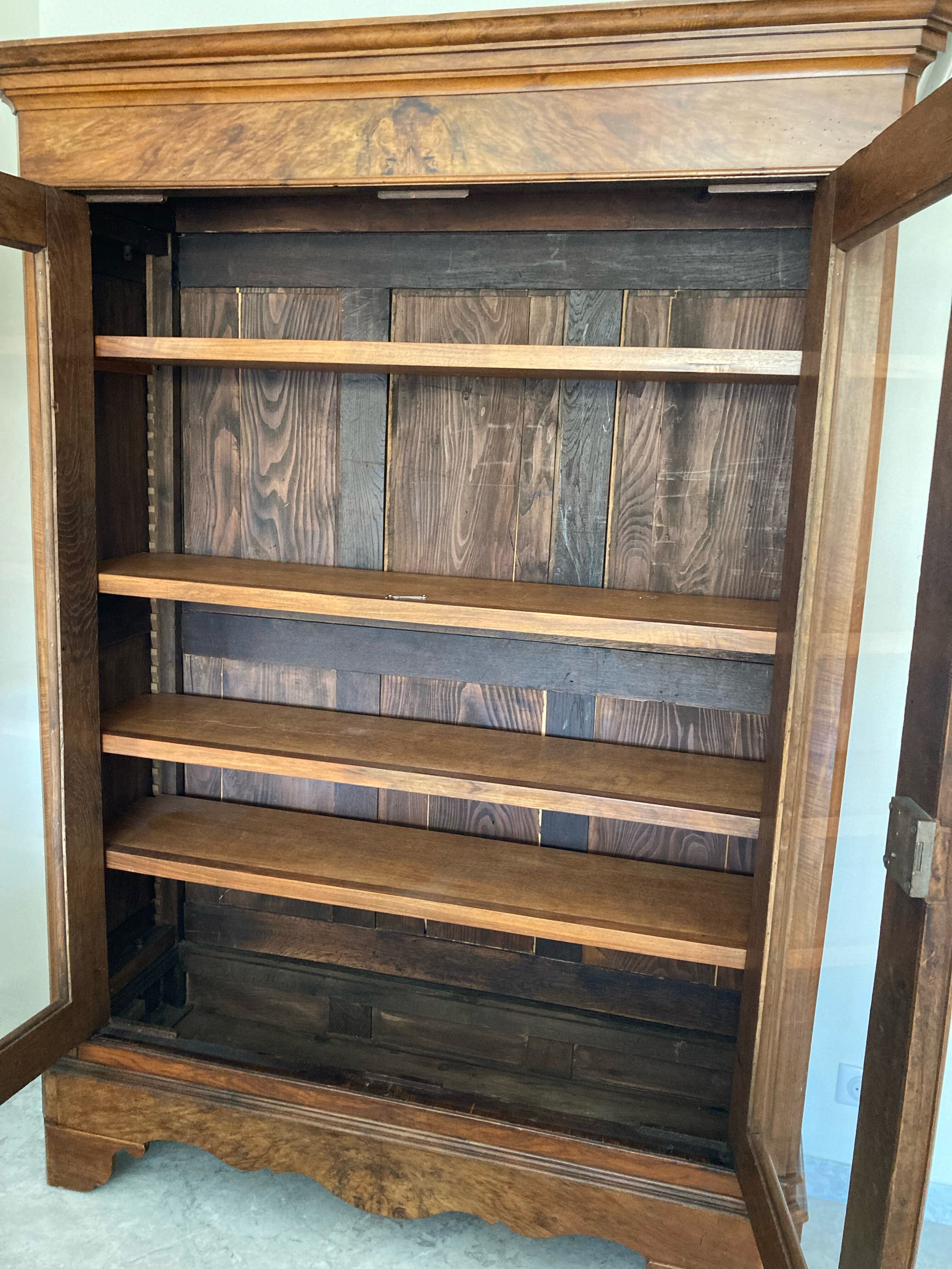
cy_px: 634
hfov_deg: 49.7
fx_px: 1027
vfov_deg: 63.4
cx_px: 476
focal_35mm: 28
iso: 320
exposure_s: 1/55
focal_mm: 3.99
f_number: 1.8
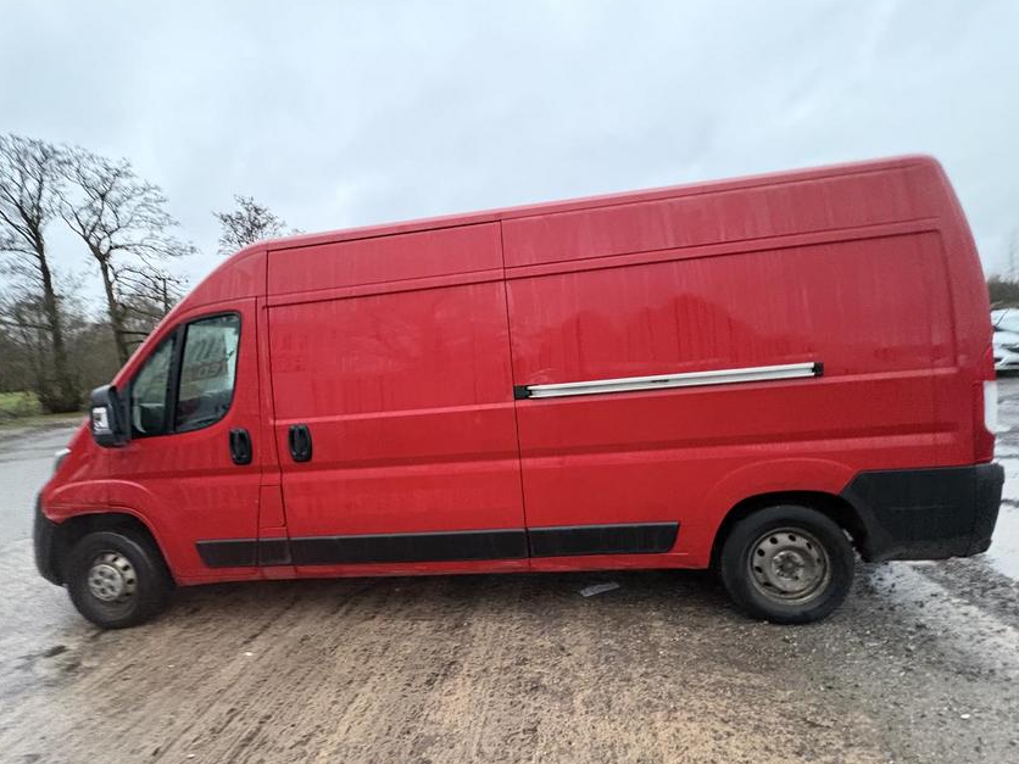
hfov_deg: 98.1
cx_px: 492
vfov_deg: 81.7
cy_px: 381
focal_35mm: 15
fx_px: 442
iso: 1000
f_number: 2.2
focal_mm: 2.22
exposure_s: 1/41
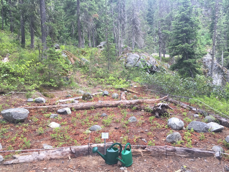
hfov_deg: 61.7
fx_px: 192
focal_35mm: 29
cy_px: 86
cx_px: 114
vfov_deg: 48.2
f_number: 2.2
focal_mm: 4.15
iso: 40
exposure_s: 1/120
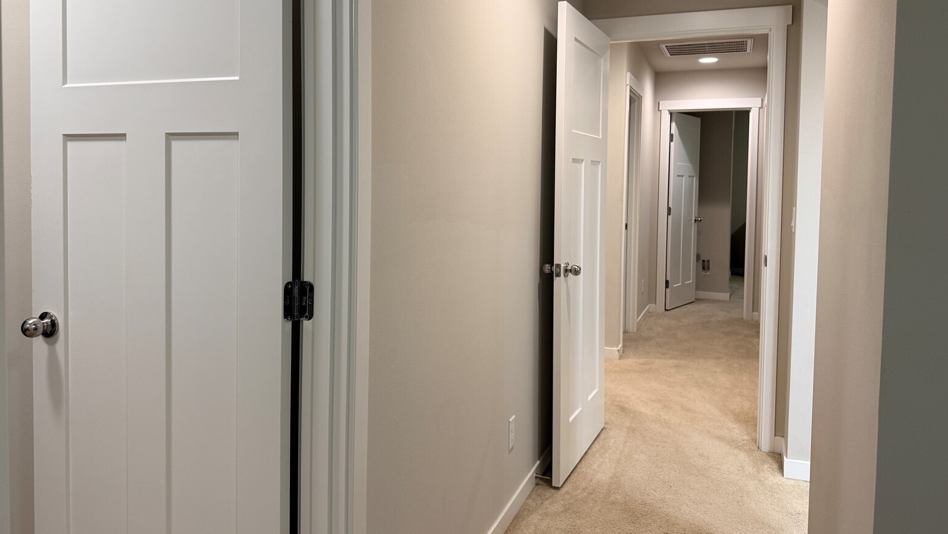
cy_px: 209
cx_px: 477
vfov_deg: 42.7
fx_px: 679
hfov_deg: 69.8
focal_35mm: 27
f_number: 1.78
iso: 125
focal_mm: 6.76
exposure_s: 1/60
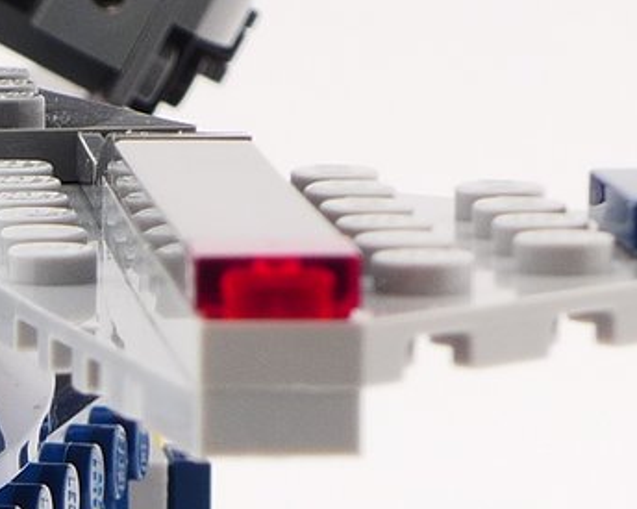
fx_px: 6314
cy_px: 481
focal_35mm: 335
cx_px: -307
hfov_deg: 5.7
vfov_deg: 4.6
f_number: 4.5
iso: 80
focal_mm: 12.8
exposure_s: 1/13
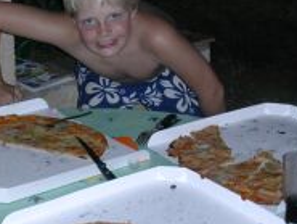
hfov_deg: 20.2
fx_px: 824
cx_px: 69
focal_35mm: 96
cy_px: 105
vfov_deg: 15.4
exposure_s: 1/64
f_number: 2.9
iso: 70
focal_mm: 6.7
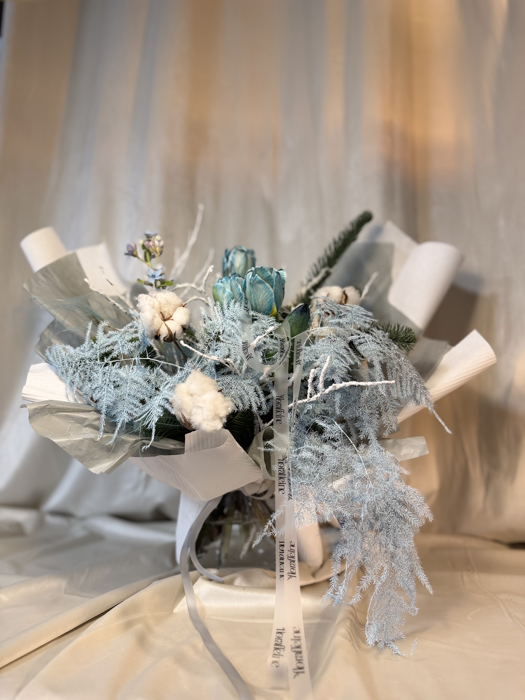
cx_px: 262
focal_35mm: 24
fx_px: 485
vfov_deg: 71.6
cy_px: 350
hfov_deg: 56.8
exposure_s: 1/112
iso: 200
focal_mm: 6.76
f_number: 1.78
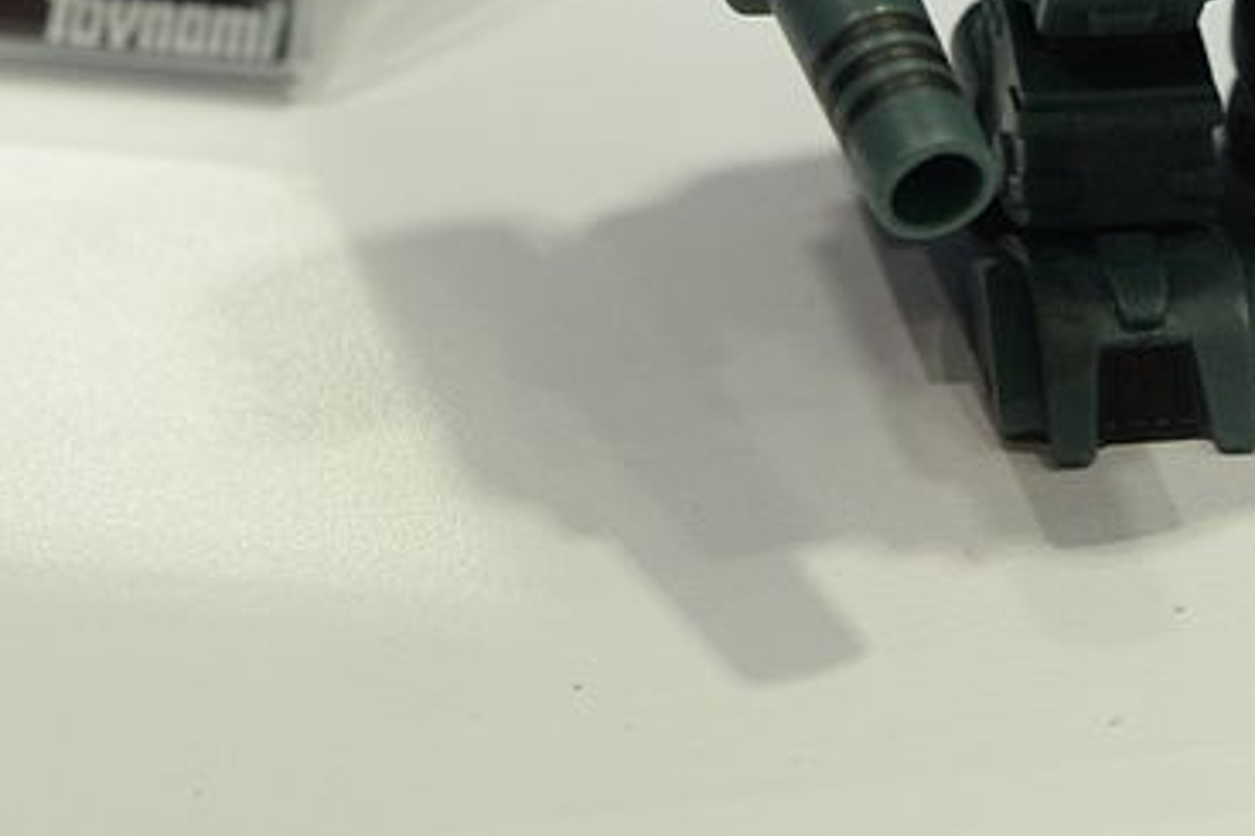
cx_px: 1252
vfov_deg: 8.3
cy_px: -191
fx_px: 5680
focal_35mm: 163
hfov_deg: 12.5
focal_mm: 50
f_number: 5.6
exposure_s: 1/160
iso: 2000
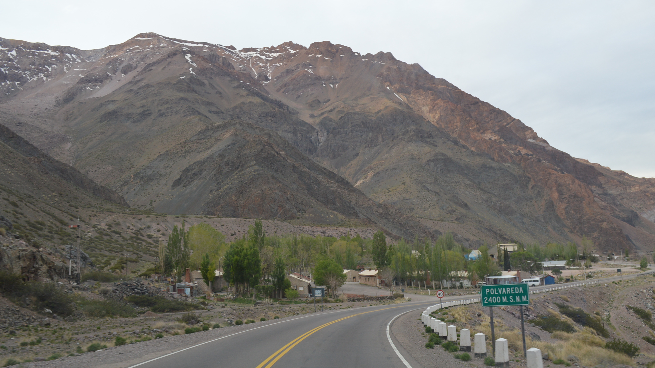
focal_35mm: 33
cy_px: 183
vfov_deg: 35.6
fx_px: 573
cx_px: 329
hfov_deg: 59.5
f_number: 5.6
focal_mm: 18
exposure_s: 1/125
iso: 200
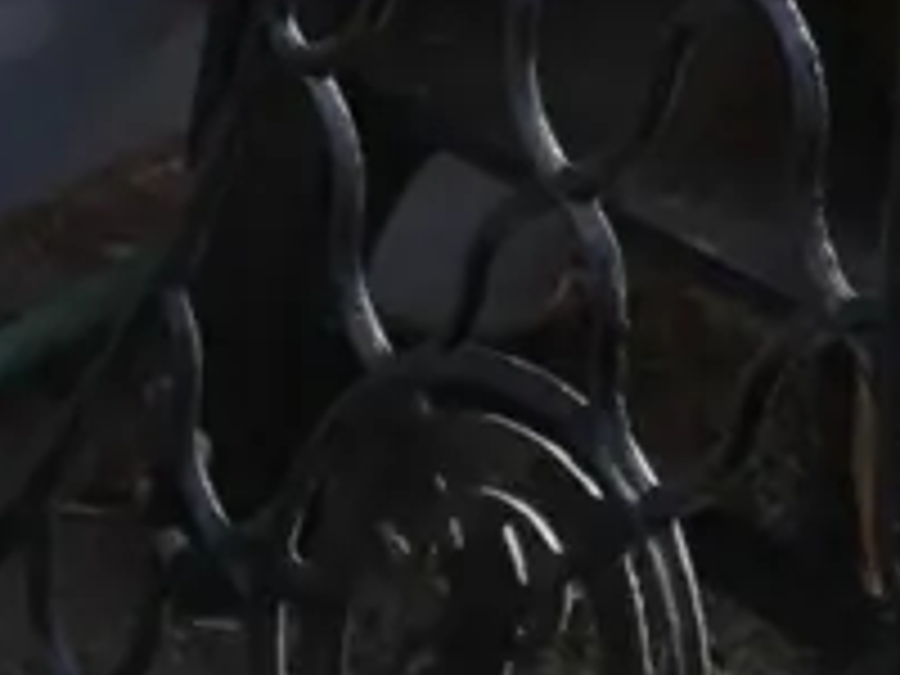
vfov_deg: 7.2
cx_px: -346
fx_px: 5330
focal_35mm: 205
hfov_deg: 9.4
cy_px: 196
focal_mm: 20
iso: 200
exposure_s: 1/200
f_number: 5.6
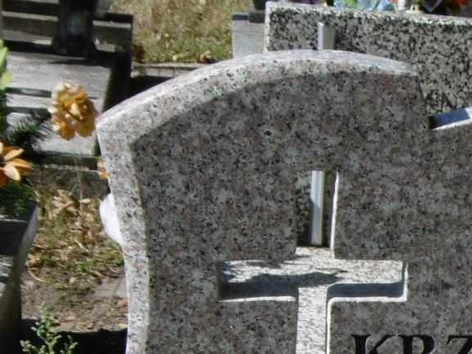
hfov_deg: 12.5
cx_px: 627
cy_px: 443
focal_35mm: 152
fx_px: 2074
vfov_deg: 9.6
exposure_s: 1/1000
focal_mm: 7.7
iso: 100
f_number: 3.8
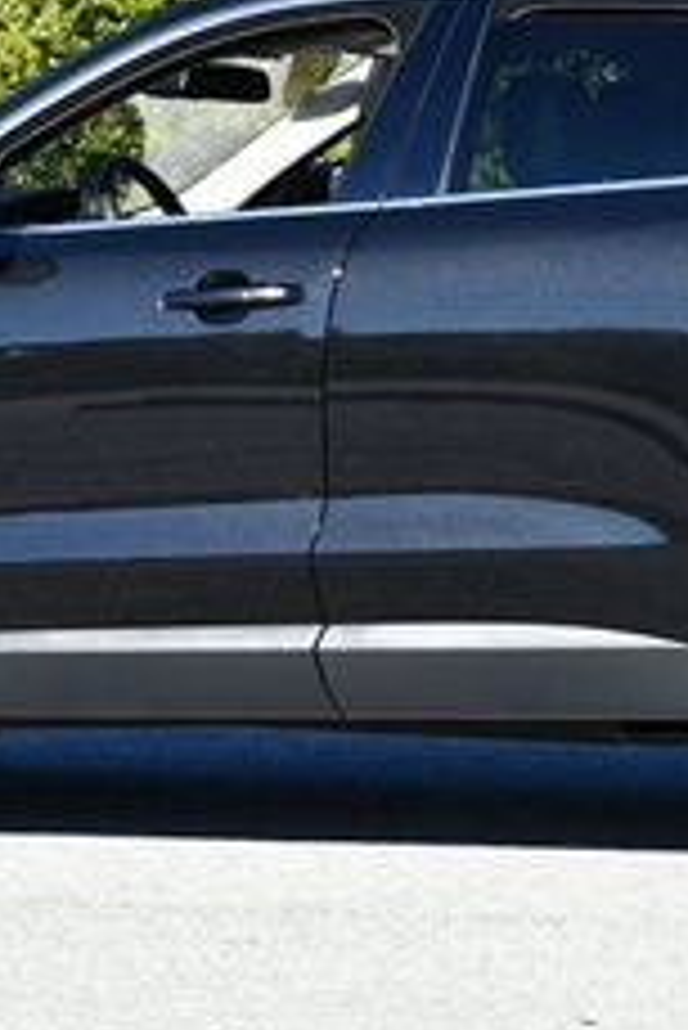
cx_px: 423
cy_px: 144
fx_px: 5438
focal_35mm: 190
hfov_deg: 7.2
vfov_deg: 10.8
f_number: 8
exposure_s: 1/250
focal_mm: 34
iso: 160
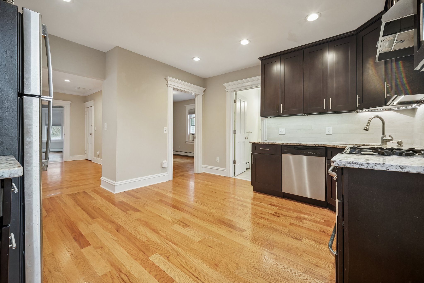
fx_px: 283
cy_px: 142
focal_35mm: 24
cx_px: 212
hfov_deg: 73.7
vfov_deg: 53.1
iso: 2500
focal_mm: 24
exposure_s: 1/40
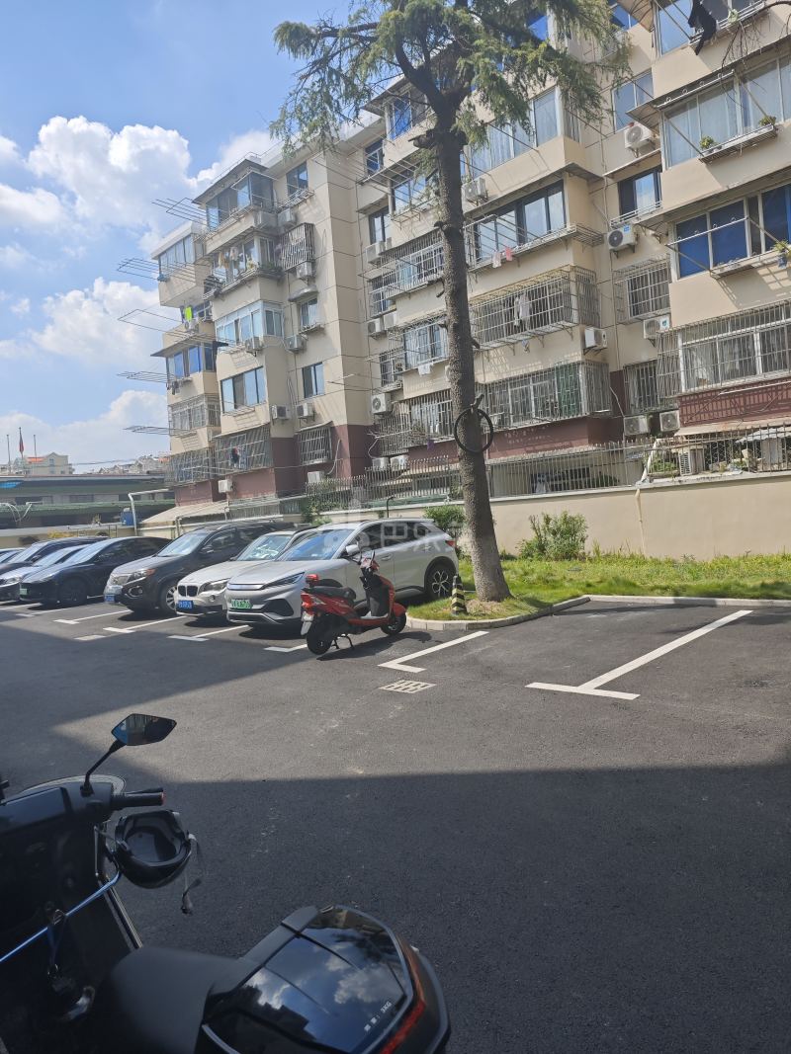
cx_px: 396
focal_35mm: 23
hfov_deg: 58.9
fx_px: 701
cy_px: 527
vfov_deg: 73.9
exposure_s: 1/2000
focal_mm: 8.72
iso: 50
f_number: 2
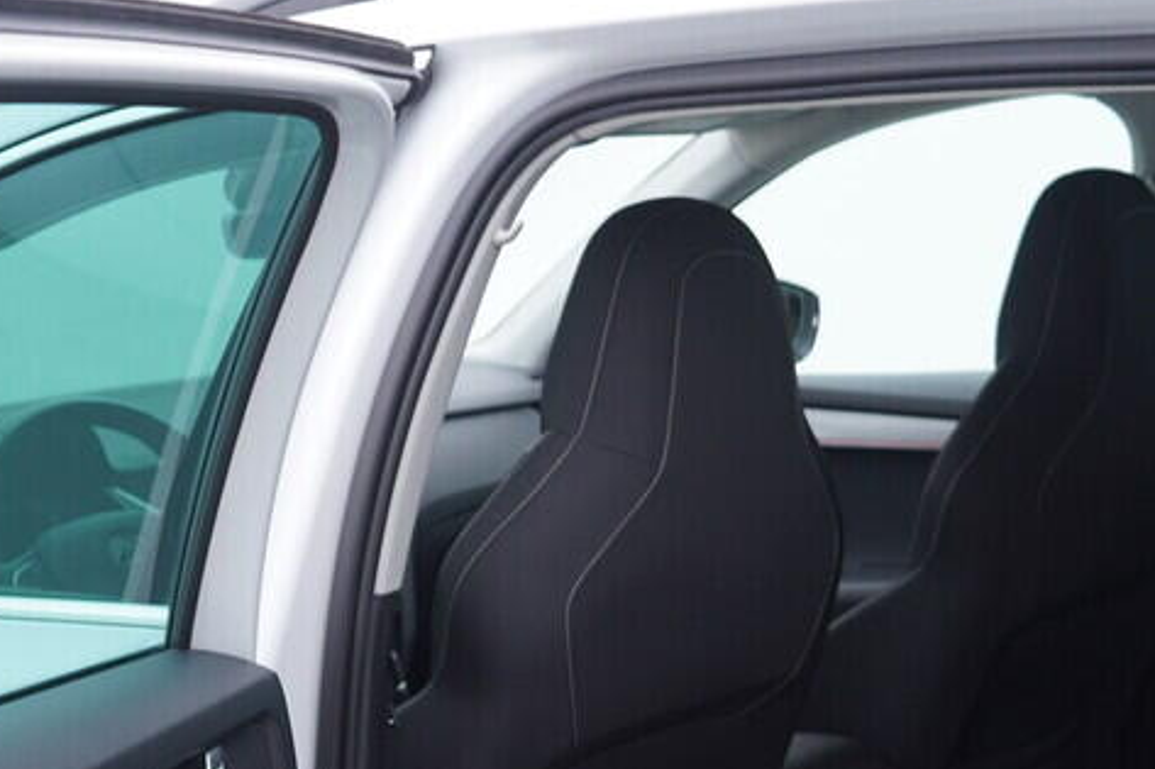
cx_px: 549
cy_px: 819
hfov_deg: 26.0
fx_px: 2501
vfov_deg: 17.0
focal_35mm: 78
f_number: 3.2
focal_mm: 24
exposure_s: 1/50
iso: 125
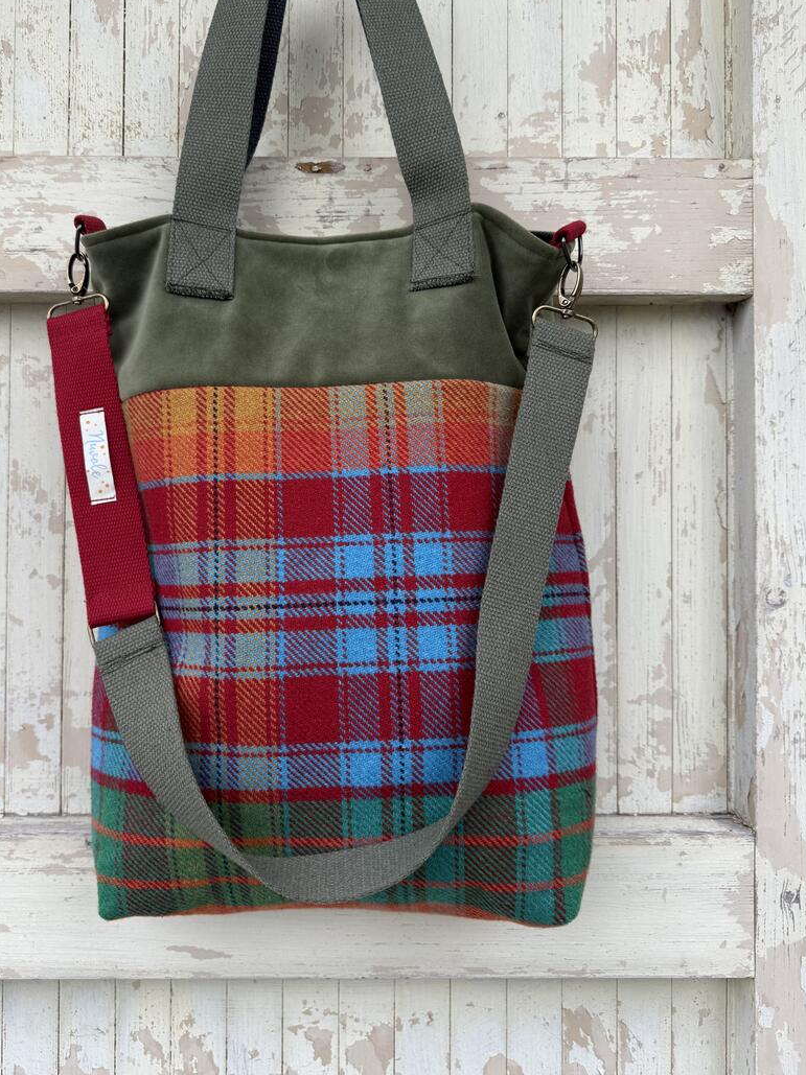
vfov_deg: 63.3
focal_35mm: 28
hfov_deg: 49.6
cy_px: 482
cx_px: 350
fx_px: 870
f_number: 1.78
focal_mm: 6.76
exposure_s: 1/467
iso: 80
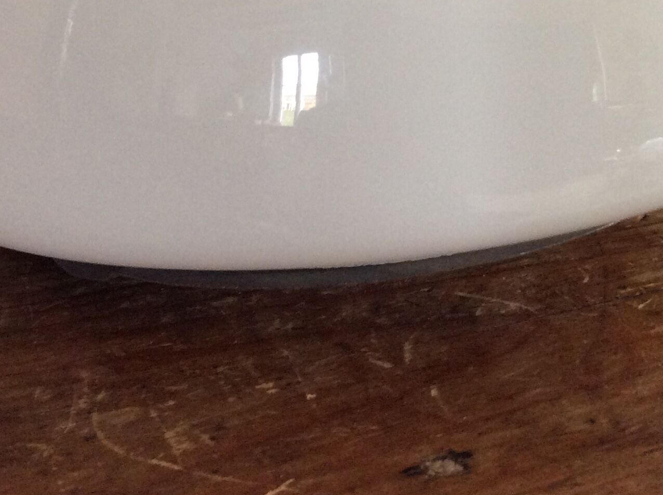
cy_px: -2
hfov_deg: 29.9
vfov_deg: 21.7
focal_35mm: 65
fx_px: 1243
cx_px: 324
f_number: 2.4
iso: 125
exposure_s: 1/25
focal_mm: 3.3
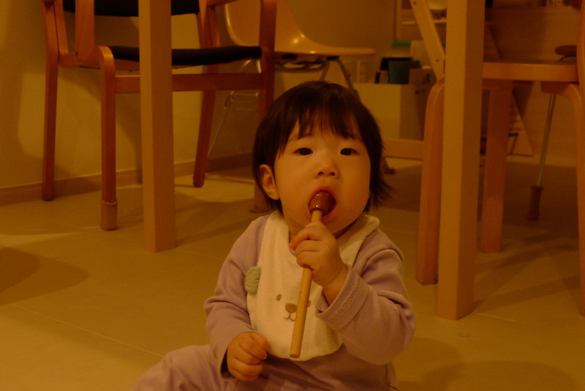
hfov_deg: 36.2
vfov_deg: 24.6
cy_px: 196
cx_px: 292
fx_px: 894
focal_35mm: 55
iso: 400
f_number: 2.8
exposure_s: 1/30
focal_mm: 11.7
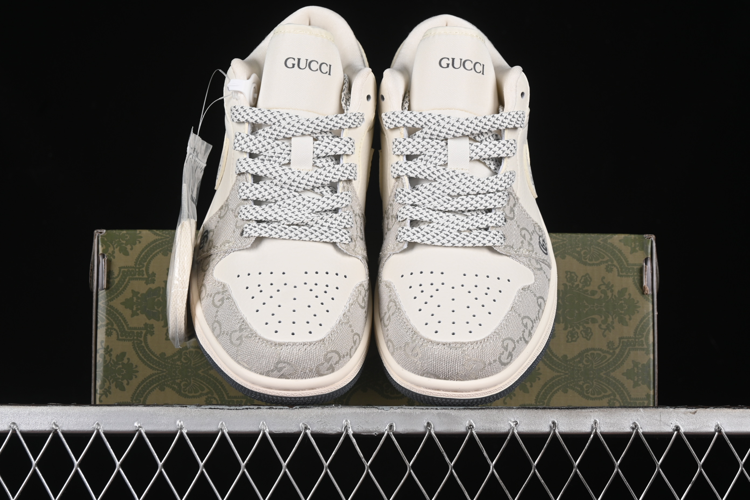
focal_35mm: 75
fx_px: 1562
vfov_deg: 18.2
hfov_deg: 27.0
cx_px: 375
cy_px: 250
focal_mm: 50
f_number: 8
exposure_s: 1/80
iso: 160
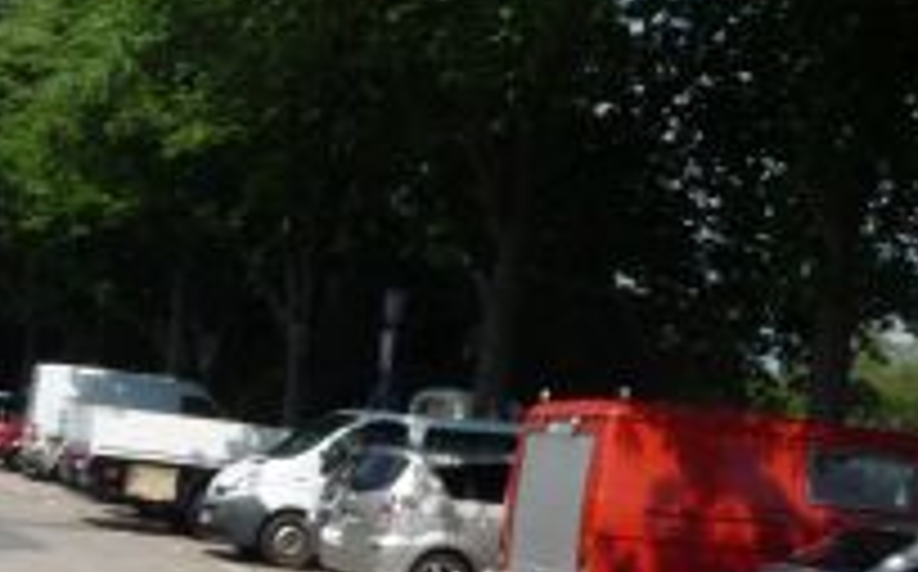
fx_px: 1999
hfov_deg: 25.8
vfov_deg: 16.2
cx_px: 356
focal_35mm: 80
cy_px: 378
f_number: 5.6
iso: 100
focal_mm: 5.2
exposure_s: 1/500
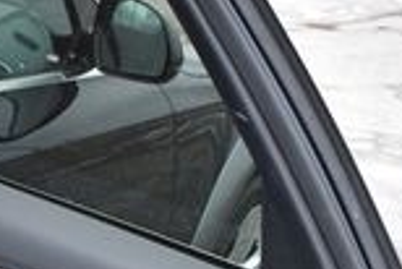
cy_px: 299
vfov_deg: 12.1
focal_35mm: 112
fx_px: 1252
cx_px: -185
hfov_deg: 16.7
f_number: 5
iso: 400
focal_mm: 18
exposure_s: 1/250
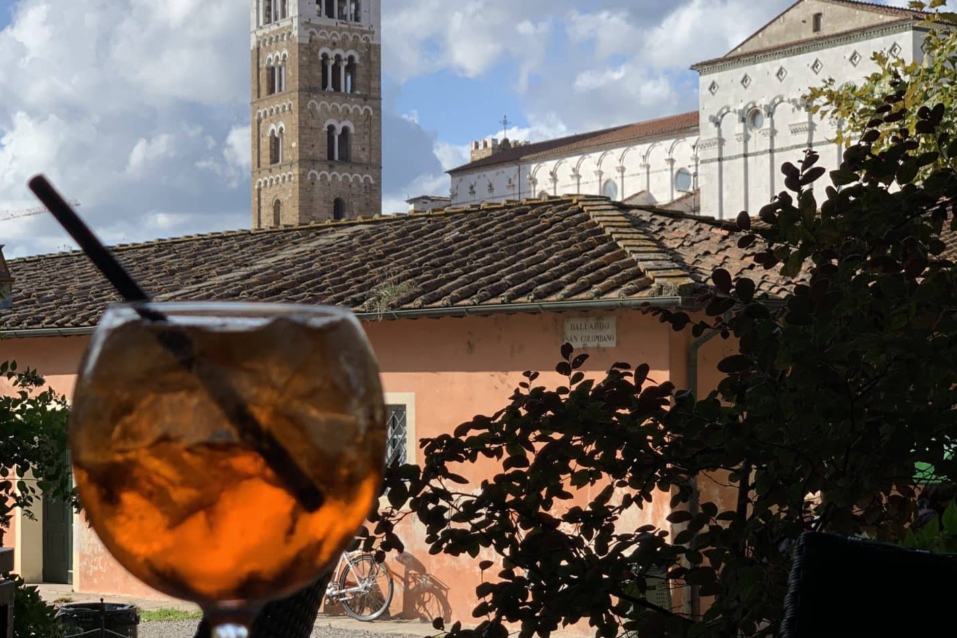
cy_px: 391
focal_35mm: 73
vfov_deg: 18.6
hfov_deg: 27.7
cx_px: 478
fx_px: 1940
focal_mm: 6
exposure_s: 1/826
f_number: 2.4
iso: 16
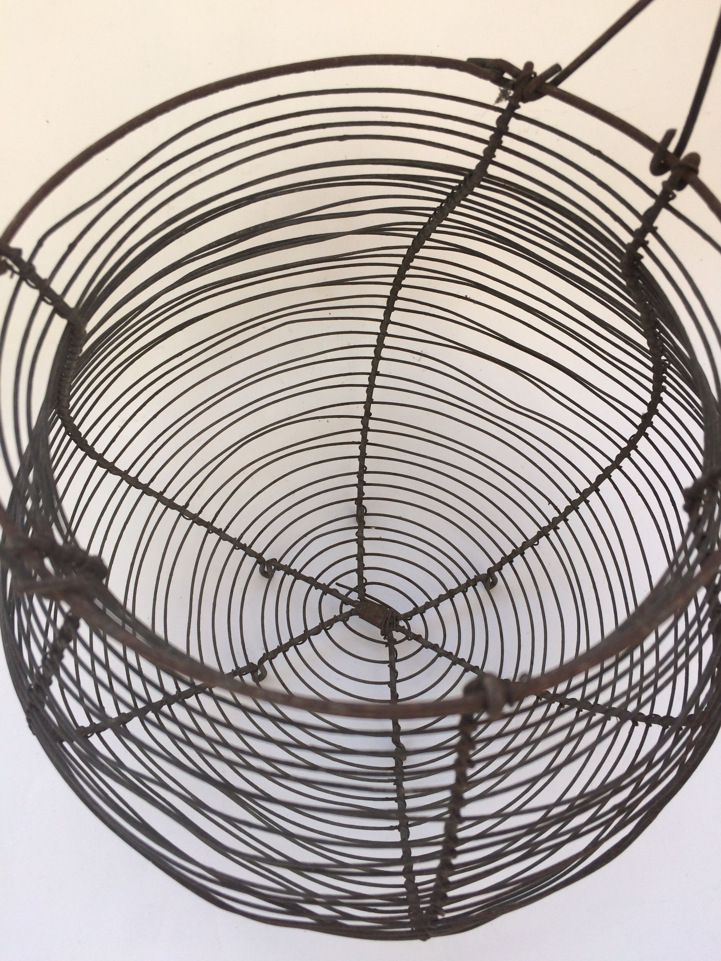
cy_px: 480
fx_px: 805
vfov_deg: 61.7
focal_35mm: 29
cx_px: 360
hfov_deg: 48.2
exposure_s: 1/774
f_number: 2.2
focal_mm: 4.15
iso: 32
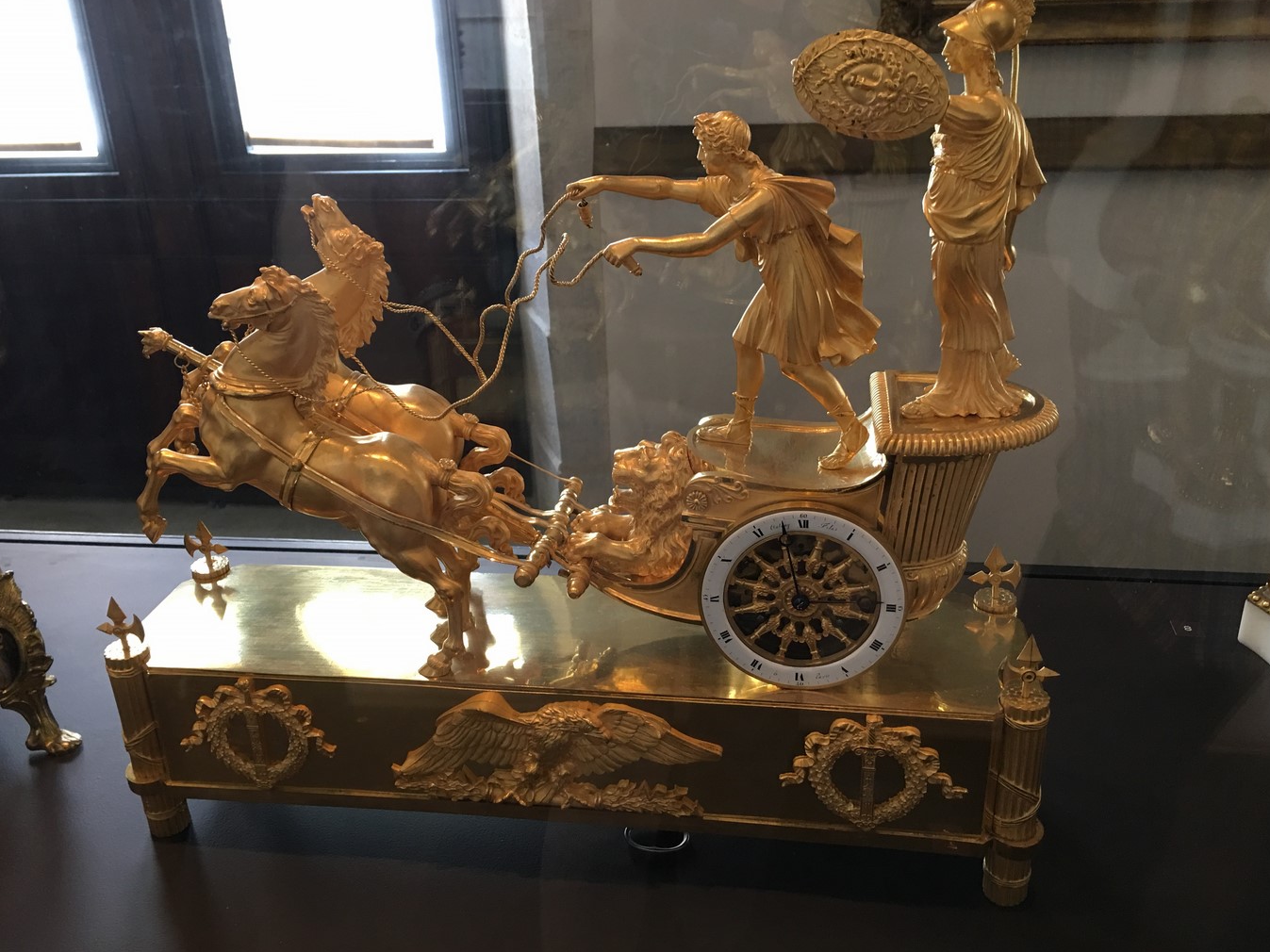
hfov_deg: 58.4
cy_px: 468
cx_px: 634
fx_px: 1137
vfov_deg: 45.4
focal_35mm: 31
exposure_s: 1/17
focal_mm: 4.15
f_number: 2.2
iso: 64
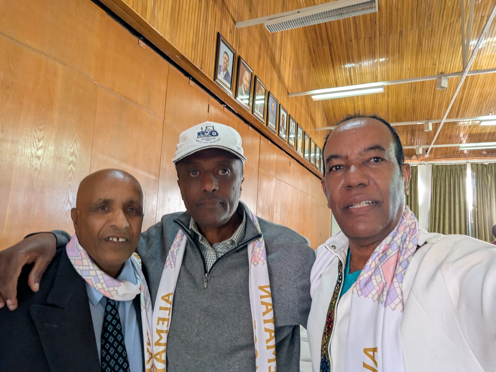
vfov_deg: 63.4
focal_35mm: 21
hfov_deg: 79.0
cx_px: 248
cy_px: 186
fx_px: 301
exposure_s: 1/25
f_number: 2.2
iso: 257
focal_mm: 2.74
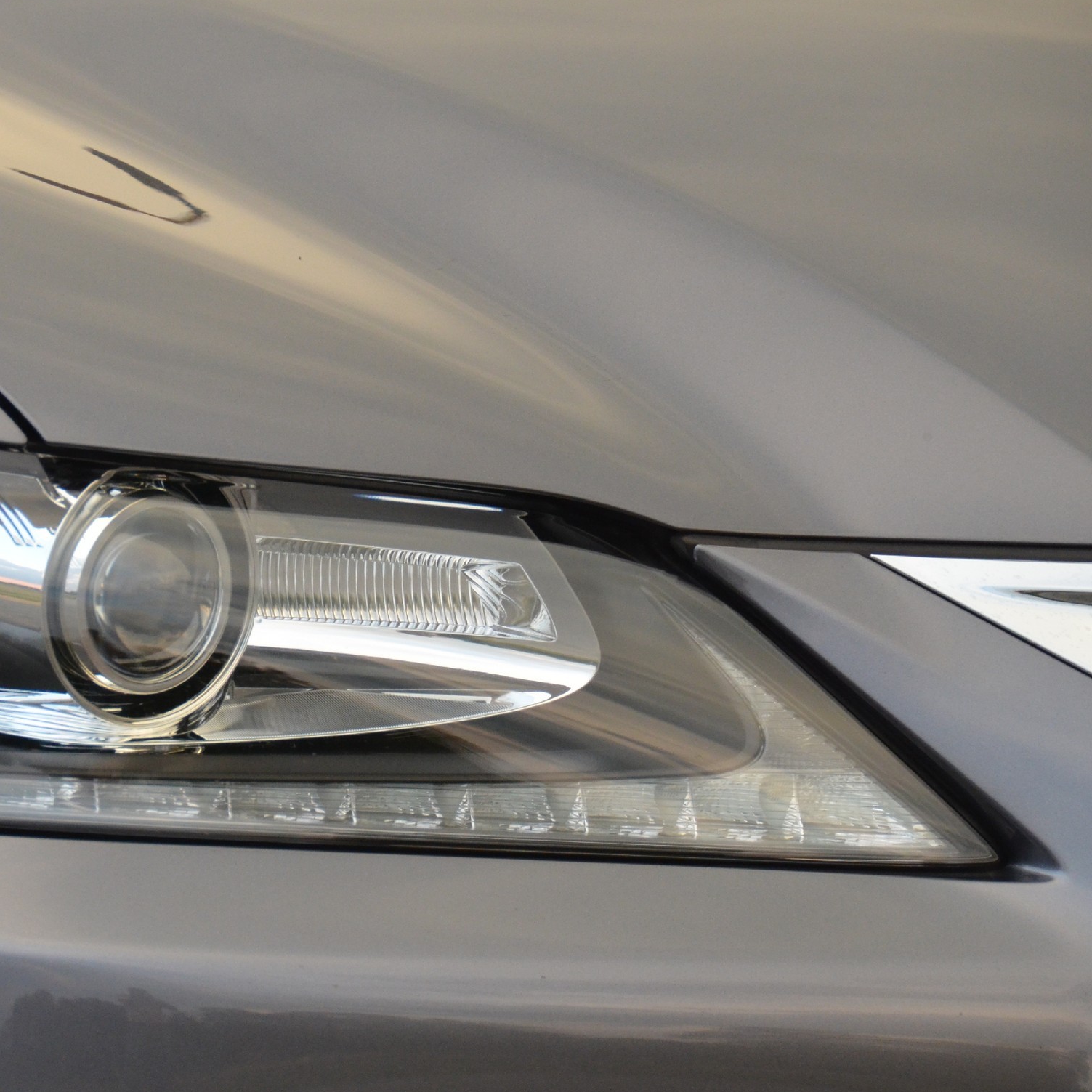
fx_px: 10197
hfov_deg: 6.1
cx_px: 268
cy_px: 570
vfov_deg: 6.1
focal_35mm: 286
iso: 1600
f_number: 5.6
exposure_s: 1/400
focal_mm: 135
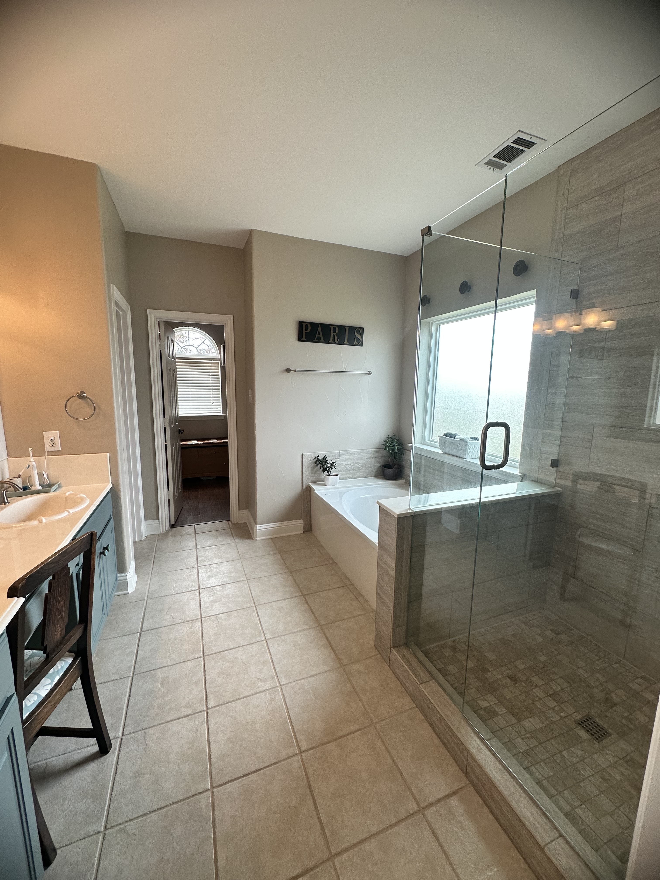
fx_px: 356
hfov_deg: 85.7
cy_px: 440
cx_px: 330
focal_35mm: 14
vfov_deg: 102.1
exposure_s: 1/120
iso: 80
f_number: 2.2
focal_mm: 2.22
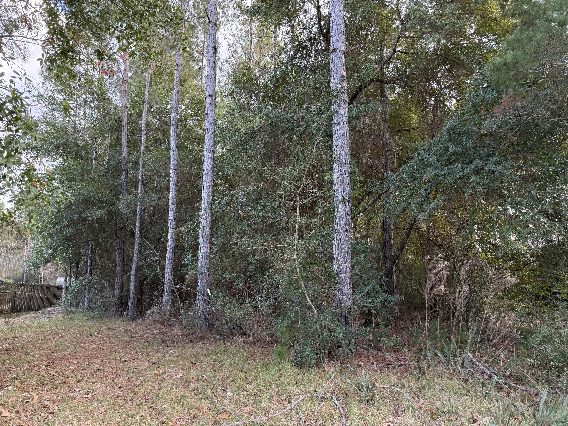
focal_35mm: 24
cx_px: 284
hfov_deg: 71.6
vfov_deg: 56.8
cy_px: 213
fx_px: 394
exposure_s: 1/115
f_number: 1.78
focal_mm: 6.76
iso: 200
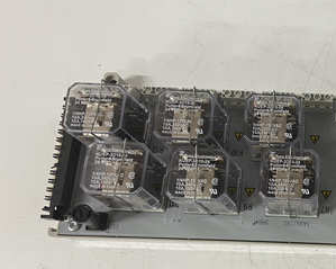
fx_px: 507
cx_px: 327
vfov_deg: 29.7
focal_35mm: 51
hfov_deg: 33.8
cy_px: 144
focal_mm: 4.25
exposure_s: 1/50
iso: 80
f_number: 1.8
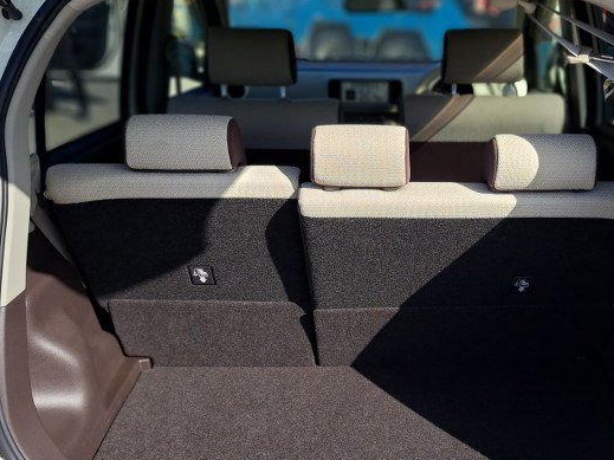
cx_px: 403
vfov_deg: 38.5
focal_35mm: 37
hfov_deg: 49.4
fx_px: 656
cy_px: 281
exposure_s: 1/791
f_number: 1.8
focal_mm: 5.23
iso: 50
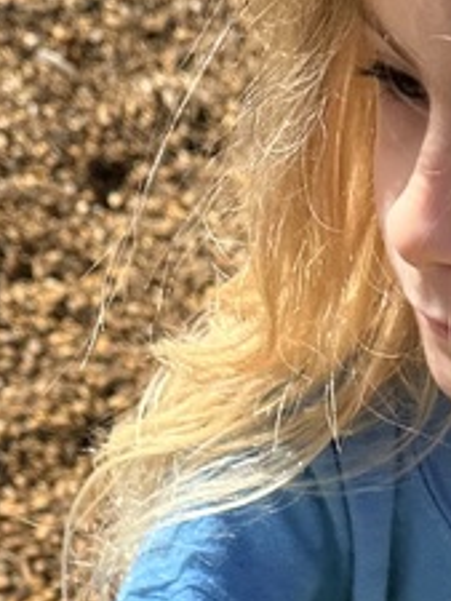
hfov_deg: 12.4
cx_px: 806
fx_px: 1892
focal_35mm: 109
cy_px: 873
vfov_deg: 16.6
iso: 80
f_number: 1.78
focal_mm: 6.86
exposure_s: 1/3247
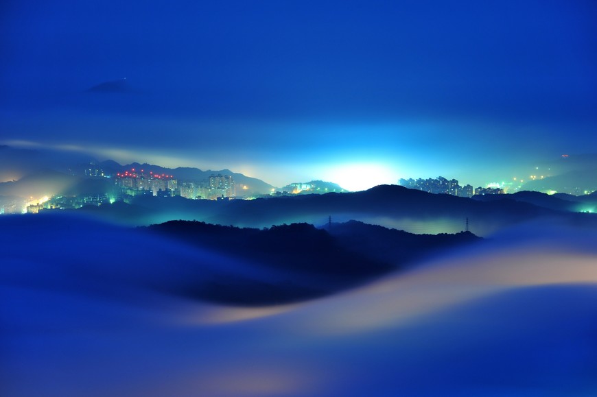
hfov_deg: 14.2
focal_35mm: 145
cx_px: 298
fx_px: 2403
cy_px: 198
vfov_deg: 9.5
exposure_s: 62.2
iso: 400
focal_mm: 145
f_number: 8
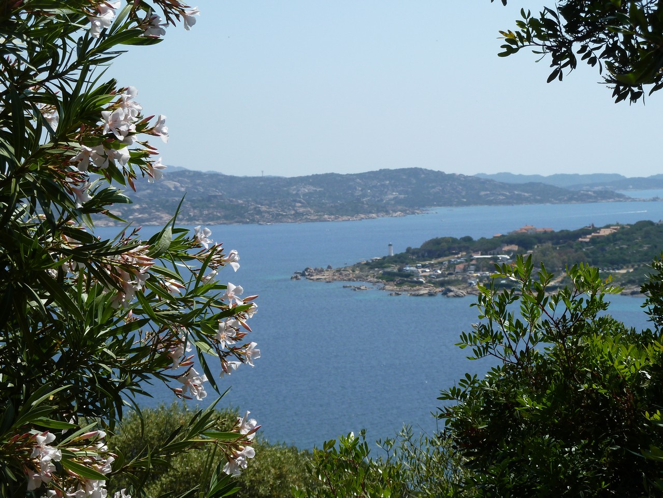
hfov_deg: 21.8
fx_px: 1724
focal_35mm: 90
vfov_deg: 16.4
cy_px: 249
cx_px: 332
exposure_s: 1/500
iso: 80
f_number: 5.6
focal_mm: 14.7
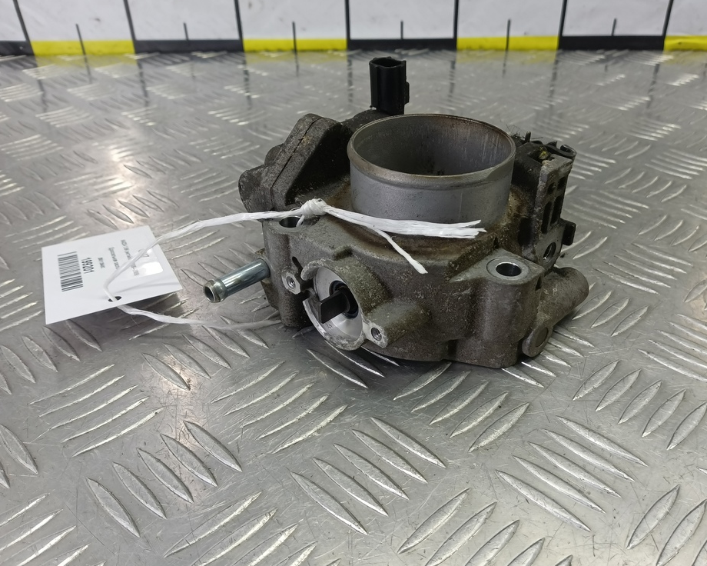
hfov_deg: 67.9
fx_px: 523
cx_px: 392
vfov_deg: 56.8
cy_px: 291
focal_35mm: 25
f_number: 1.6
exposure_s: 1/50
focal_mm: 4.11
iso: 116
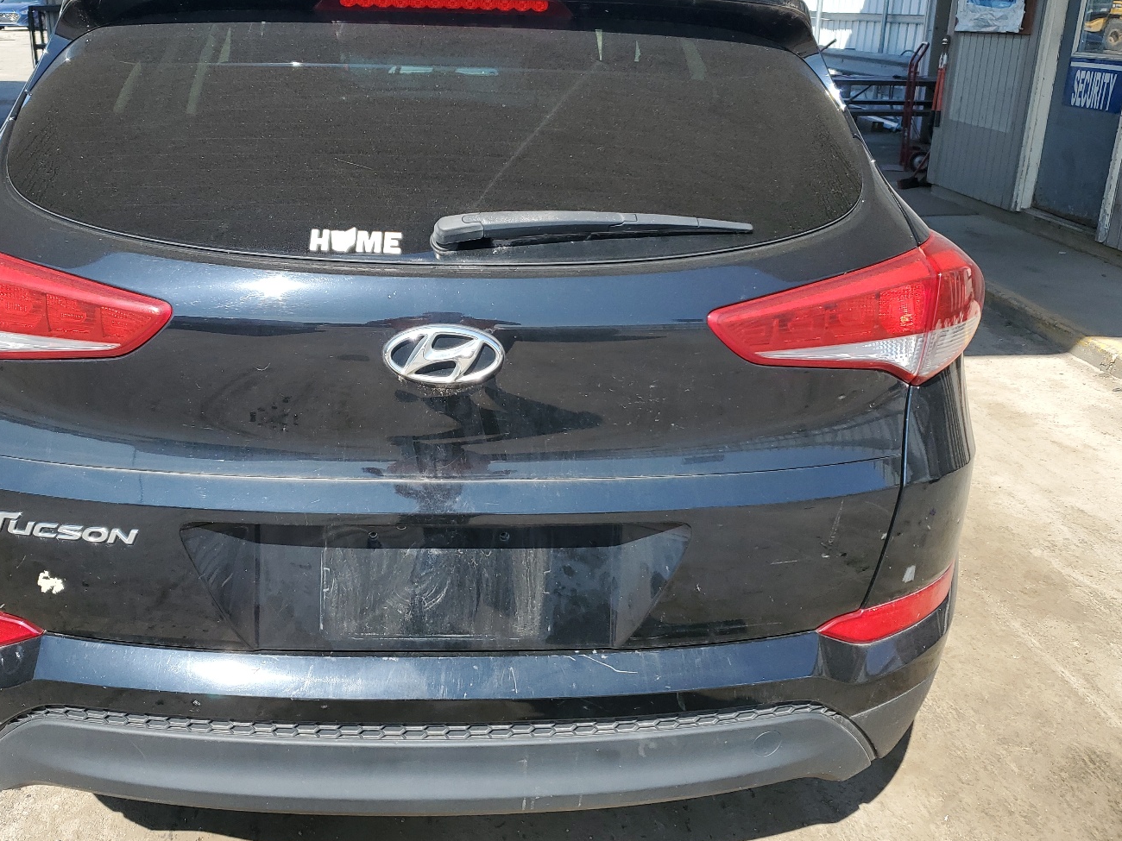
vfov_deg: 44.0
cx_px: 461
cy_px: 345
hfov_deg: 56.5
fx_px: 1037
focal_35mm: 32
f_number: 1.5
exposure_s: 1/1250
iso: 50
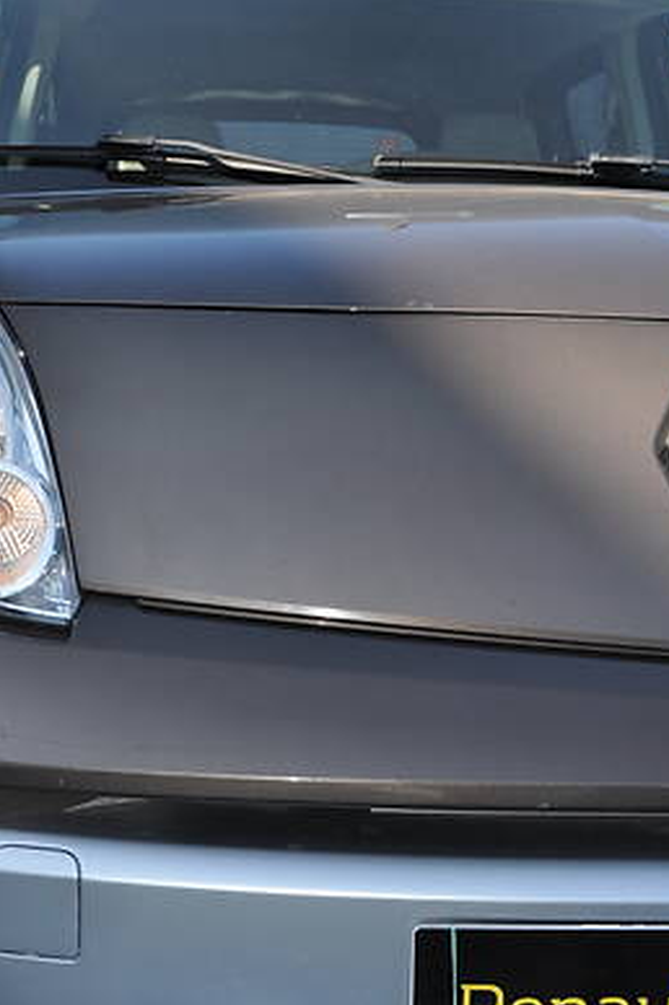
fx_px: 1424
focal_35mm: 51
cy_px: 523
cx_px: 182
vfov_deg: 38.9
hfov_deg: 26.2
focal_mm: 22
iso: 200
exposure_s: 1/200
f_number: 9
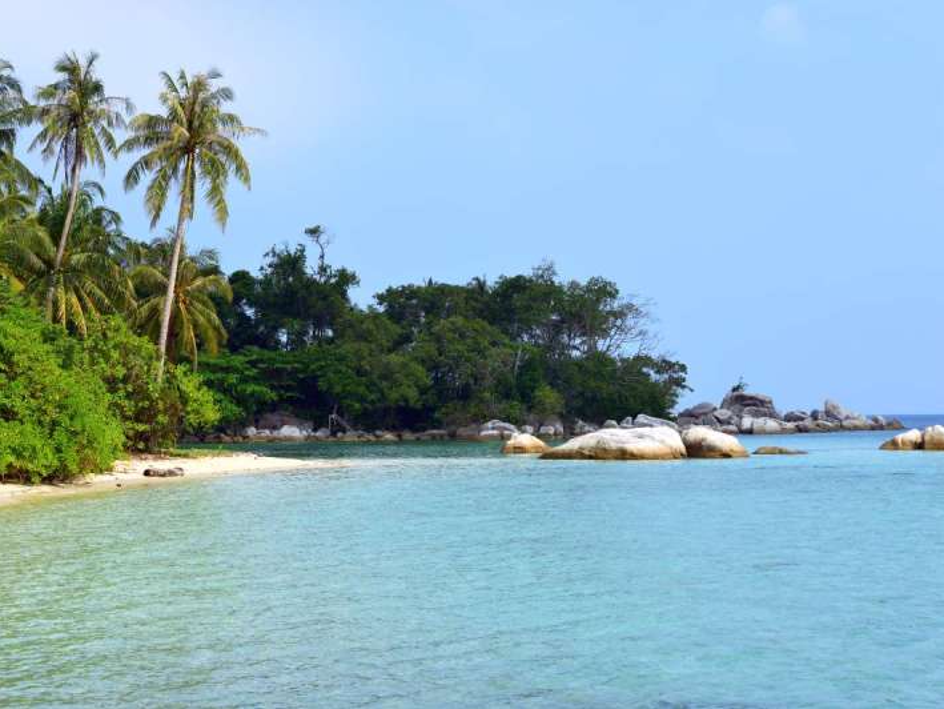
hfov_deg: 25.7
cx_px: 467
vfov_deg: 19.4
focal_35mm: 76
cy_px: 354
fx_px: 2073
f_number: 8
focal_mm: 70
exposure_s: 1/250
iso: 100
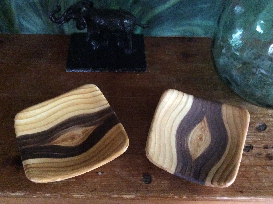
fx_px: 252
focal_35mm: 32
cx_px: 136
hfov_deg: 56.9
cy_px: 102
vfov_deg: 44.1
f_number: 2.4
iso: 640
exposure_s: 1/17
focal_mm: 3.3
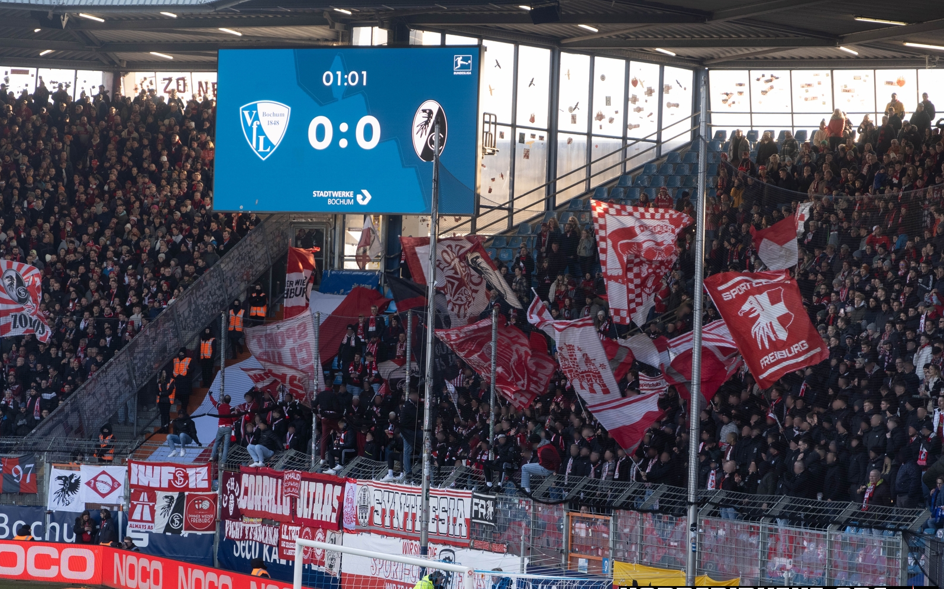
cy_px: 315
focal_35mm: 140
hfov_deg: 15.0
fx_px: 3589
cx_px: 471
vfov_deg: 9.4
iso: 1000
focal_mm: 91
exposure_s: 1/160
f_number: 5.6
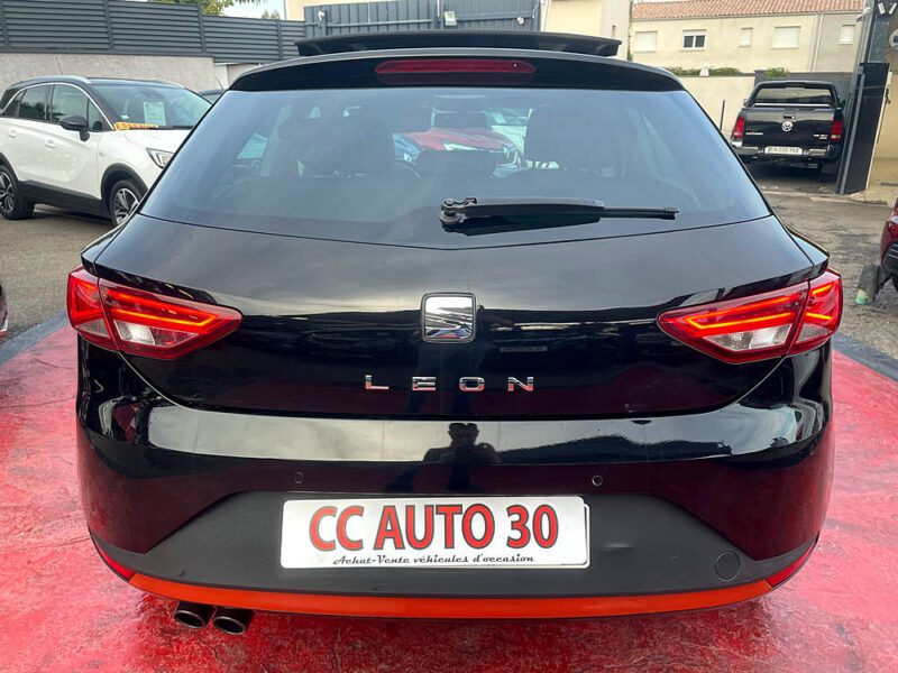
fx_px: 674
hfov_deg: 67.3
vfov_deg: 53.1
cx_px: 449
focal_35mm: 26
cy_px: 336
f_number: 1.6
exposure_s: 1/121
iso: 80
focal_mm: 4.2
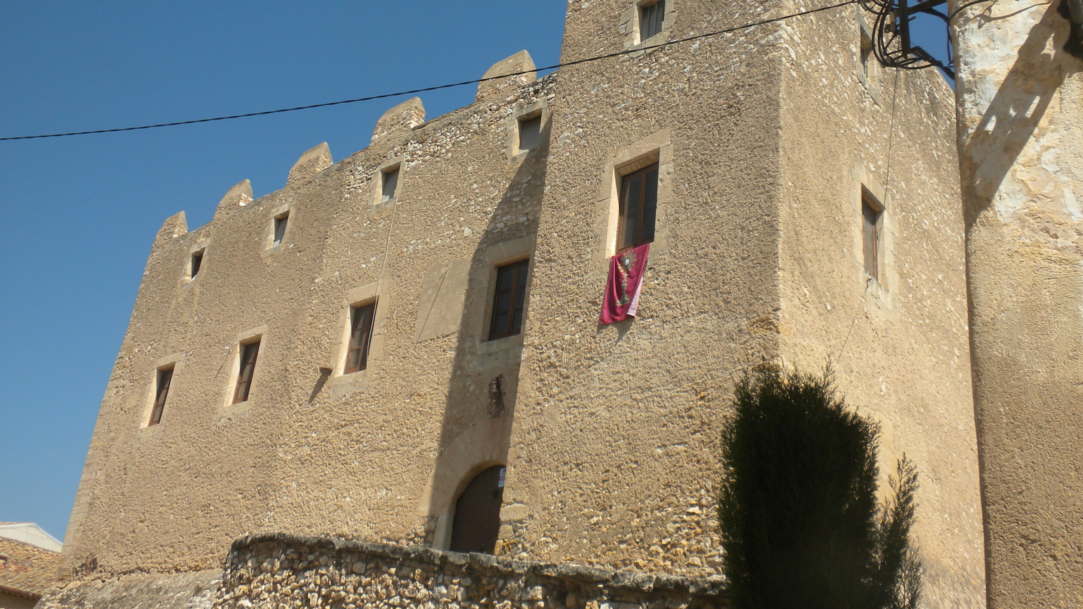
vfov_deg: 28.9
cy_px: 218
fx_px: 1177
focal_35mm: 41
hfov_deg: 49.4
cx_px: 540
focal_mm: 6.6
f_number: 10
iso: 64
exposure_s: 1/113
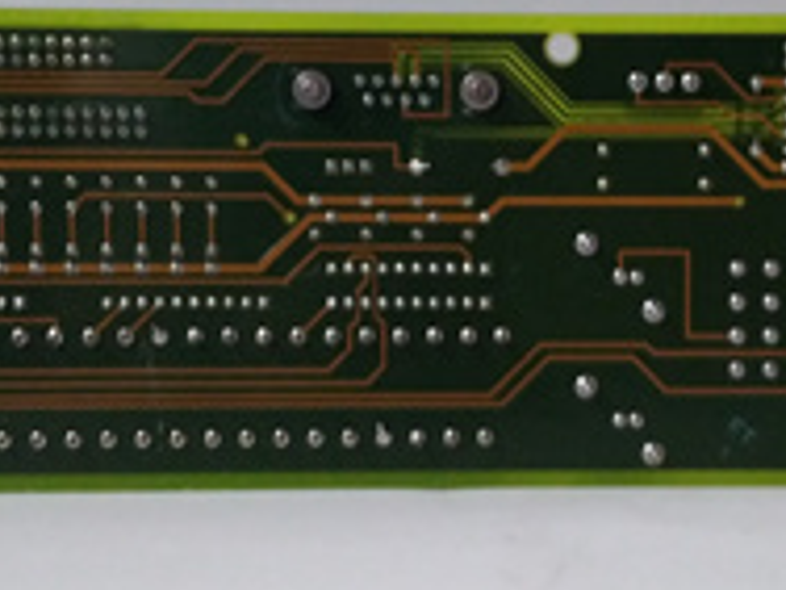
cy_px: 249
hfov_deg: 26.8
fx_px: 1635
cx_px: 564
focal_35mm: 72
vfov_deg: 20.4
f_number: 2
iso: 532
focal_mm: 3.79
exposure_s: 1/33
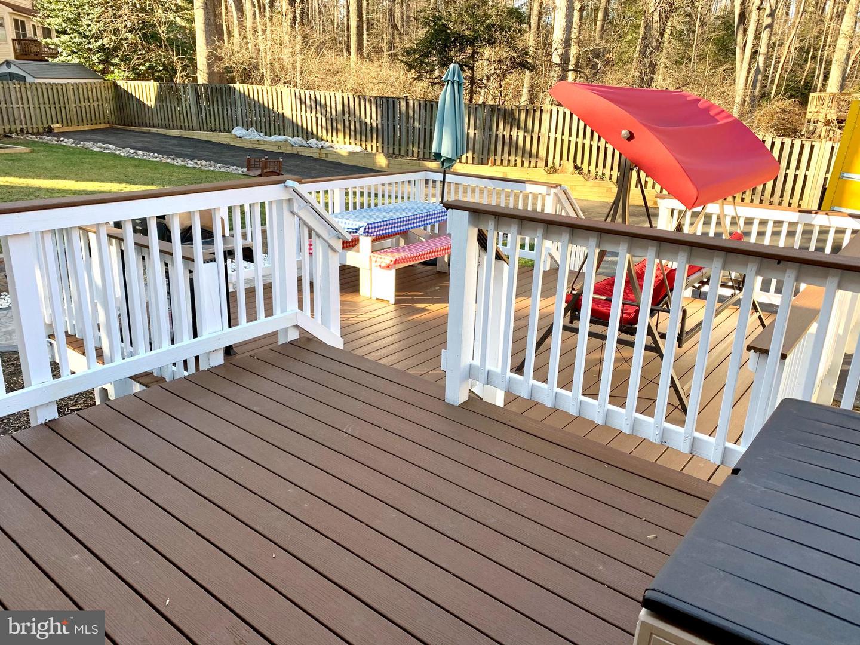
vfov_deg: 53.1
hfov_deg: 67.3
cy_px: 322
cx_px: 430
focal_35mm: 26
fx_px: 646
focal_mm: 4.25
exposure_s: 1/155
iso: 25
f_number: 1.8
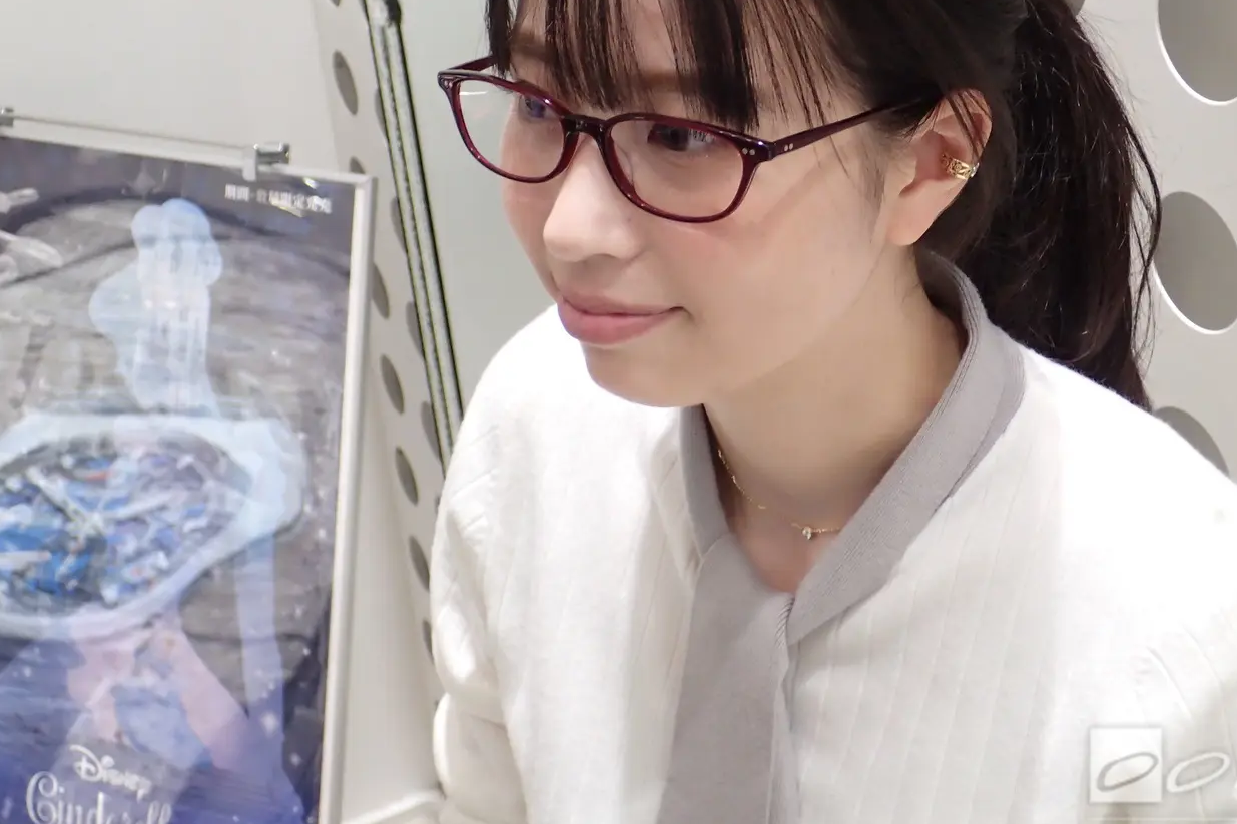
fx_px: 2130
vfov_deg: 21.8
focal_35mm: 62
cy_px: 275
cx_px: 737
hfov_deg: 32.3
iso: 400
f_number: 3.1
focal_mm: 8.41
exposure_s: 1/50
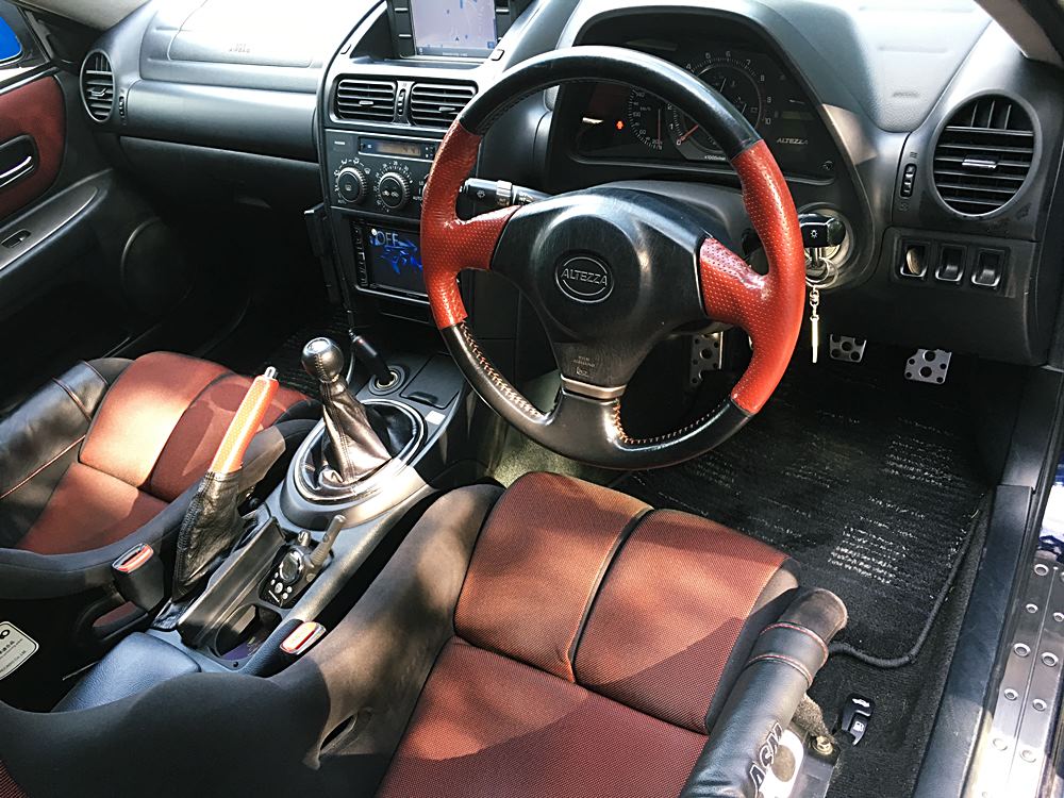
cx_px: 532
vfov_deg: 48.2
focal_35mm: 29
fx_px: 891
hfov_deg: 61.7
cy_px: 399
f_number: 2.2
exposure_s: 1/33
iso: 50
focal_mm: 4.15
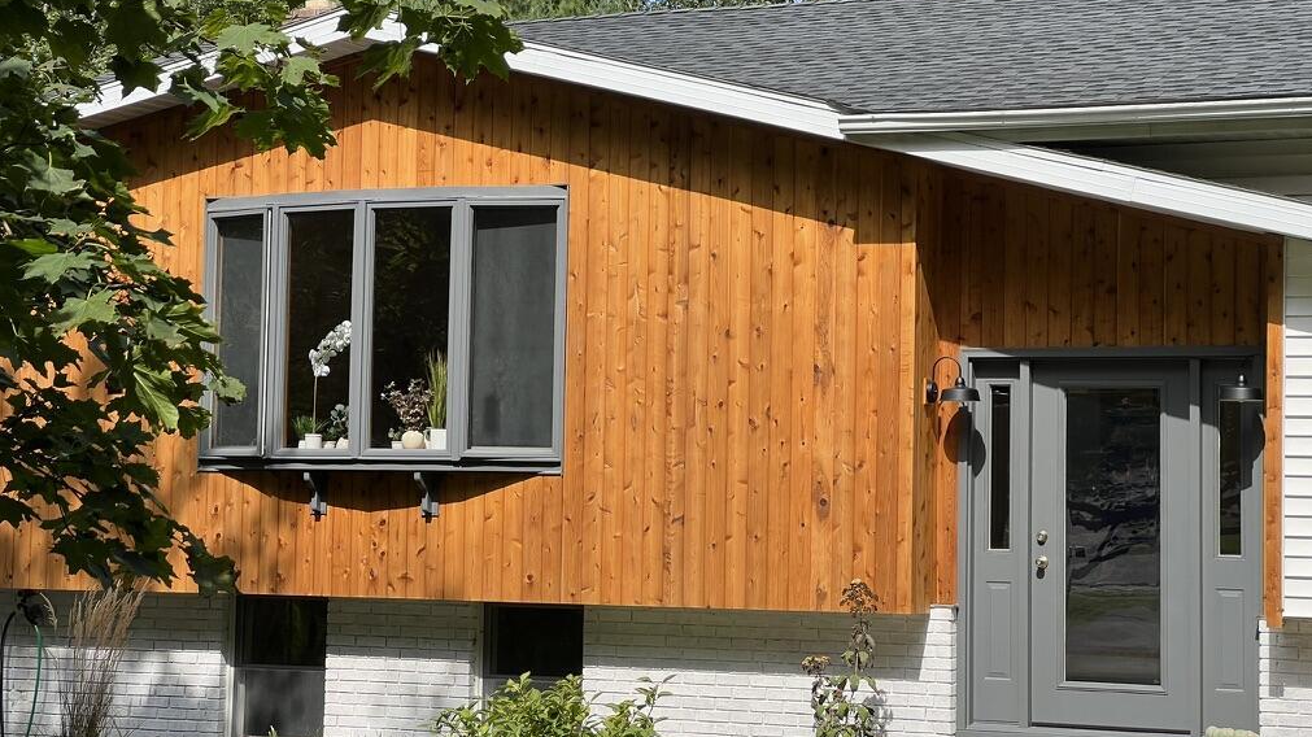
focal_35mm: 85
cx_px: 654
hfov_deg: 25.0
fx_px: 2956
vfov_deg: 14.2
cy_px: 356
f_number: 2.8
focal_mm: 9
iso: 32
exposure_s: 1/501
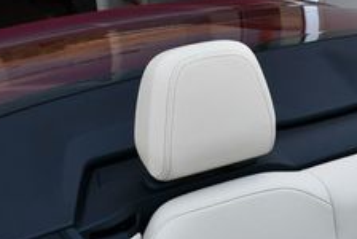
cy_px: 293
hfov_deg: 18.7
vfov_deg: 13.0
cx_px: 434
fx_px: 1023
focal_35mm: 103
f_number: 5.6
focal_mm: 18
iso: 280
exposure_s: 1/250
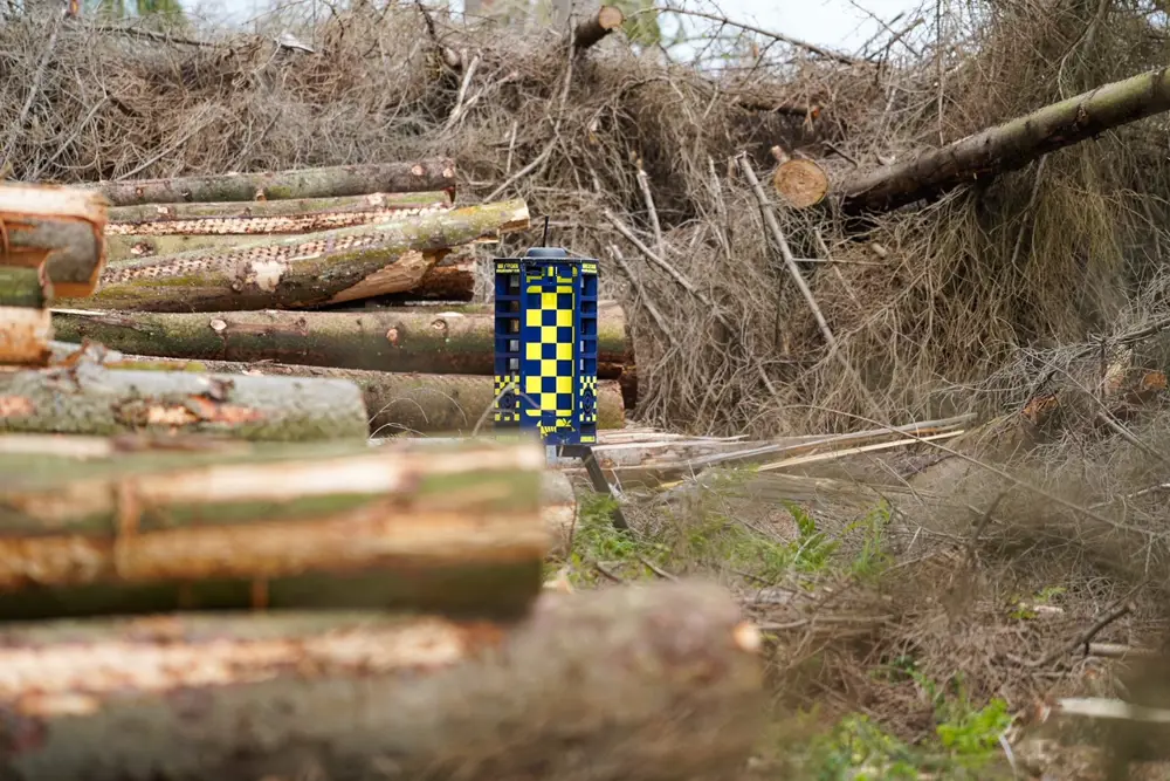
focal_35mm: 200
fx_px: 6500
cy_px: 390
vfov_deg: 6.9
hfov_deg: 10.3
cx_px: 585
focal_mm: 200
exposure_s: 1/320
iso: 100
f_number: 4
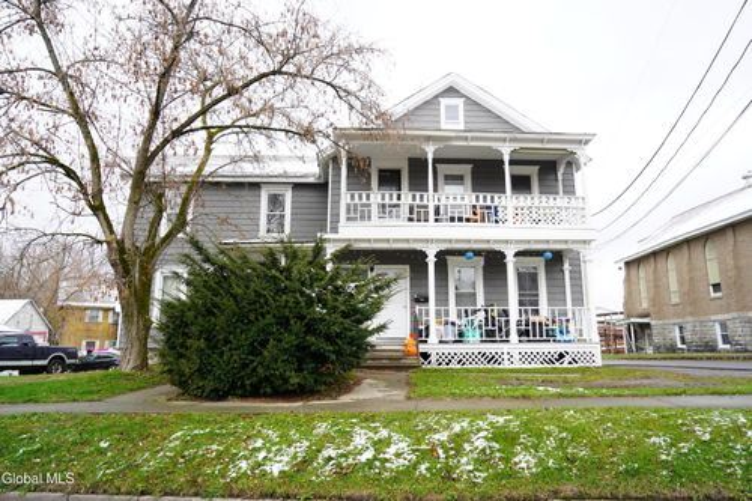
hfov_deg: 73.8
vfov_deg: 53.1
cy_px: 250
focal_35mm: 24
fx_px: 501
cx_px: 376
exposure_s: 1/80
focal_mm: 24
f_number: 4.5
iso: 100
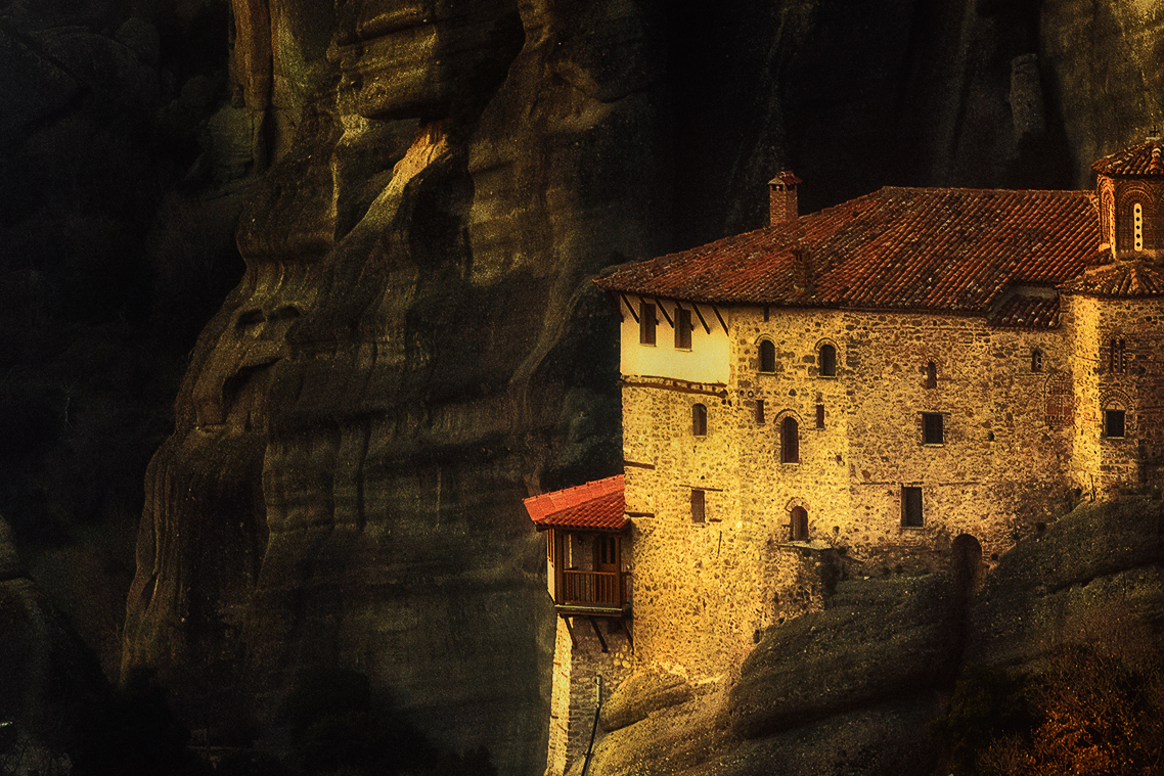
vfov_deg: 2.7
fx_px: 16362
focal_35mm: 506
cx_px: 765
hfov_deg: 4.1
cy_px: 524
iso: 3200
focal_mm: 300
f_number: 4
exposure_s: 1/320
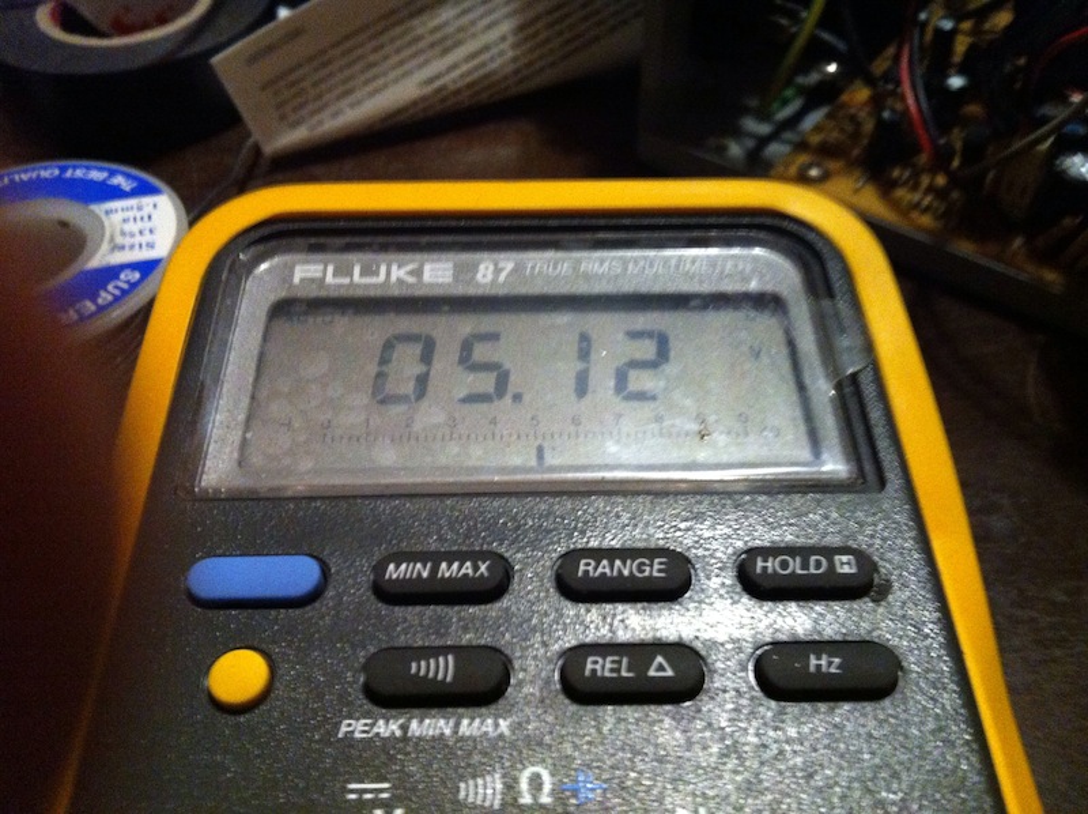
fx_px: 1099
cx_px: 544
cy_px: 407
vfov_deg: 40.6
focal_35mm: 35
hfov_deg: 52.7
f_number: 2.8
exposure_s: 1/17
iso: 500
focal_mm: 3.85
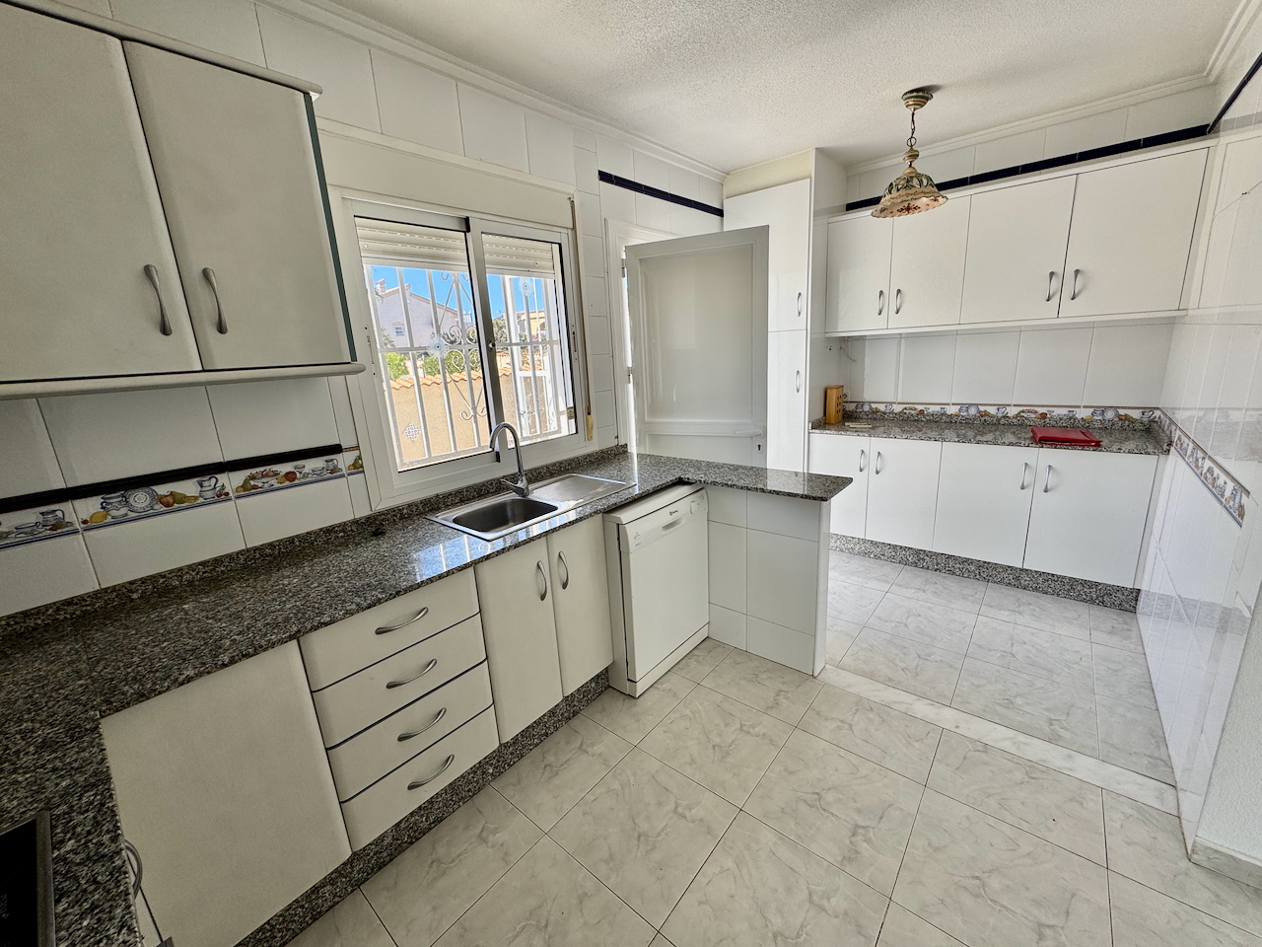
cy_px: 474
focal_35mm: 14
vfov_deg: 85.7
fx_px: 510
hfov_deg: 102.1
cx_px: 631
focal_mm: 2.22
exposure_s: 1/361
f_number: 2.2
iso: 40
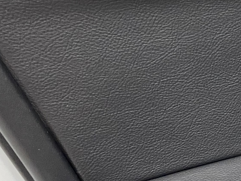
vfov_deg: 15.9
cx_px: 405
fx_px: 647
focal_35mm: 93
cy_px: 95
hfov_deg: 17.8
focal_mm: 4.25
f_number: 1.8
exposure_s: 1/50
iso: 200
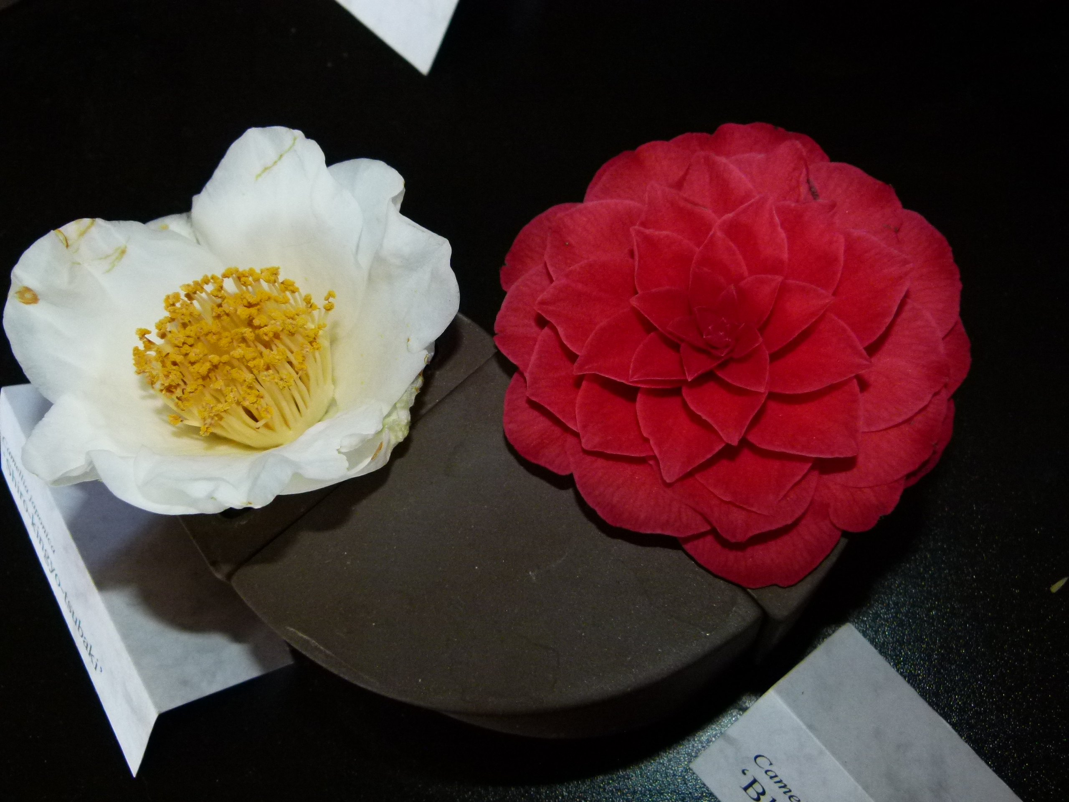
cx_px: 534
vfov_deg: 46.8
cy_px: 401
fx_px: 926
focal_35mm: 30
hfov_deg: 60.0
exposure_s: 1/60
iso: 320
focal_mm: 5.4
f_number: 3
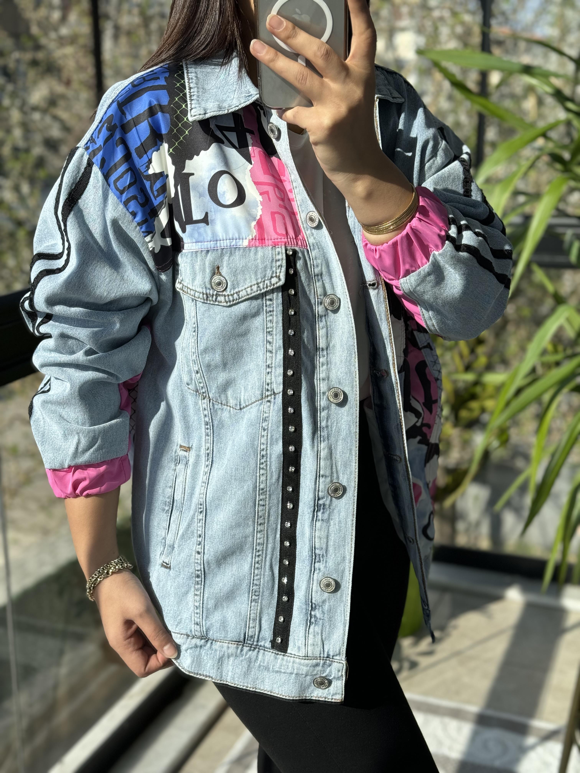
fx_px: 1072
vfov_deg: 39.7
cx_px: 290
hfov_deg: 30.3
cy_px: 386
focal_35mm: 48
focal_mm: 6.86
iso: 64
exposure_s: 1/995
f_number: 1.78
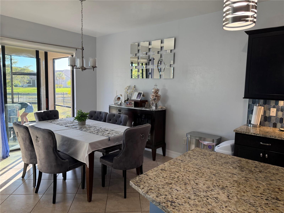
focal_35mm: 24
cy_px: 106
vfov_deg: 56.8
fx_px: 197
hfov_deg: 71.6
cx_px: 142
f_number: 1.78
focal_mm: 6.76
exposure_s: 1/230
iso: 160
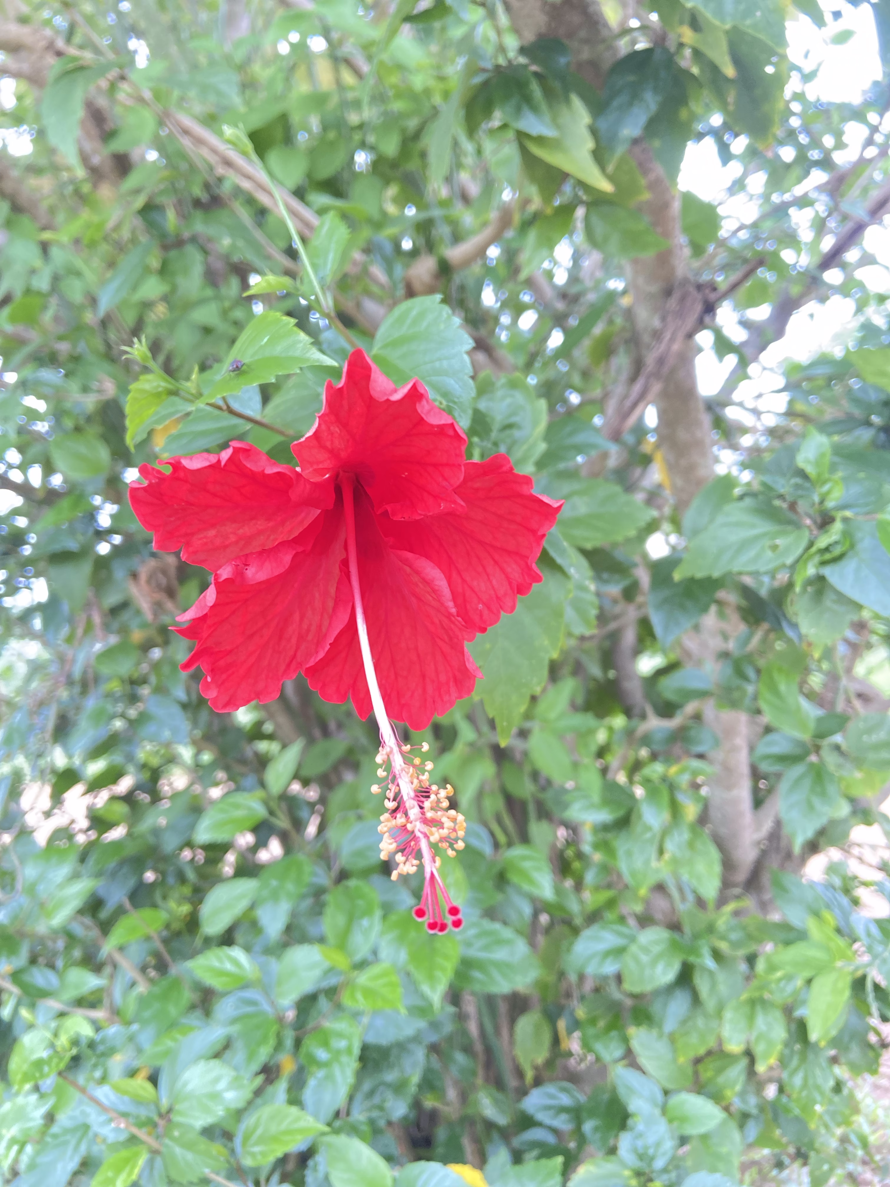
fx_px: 891
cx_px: 445
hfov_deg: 53.1
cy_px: 594
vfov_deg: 67.3
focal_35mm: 26
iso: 200
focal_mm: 4.25
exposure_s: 1/60
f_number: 1.8
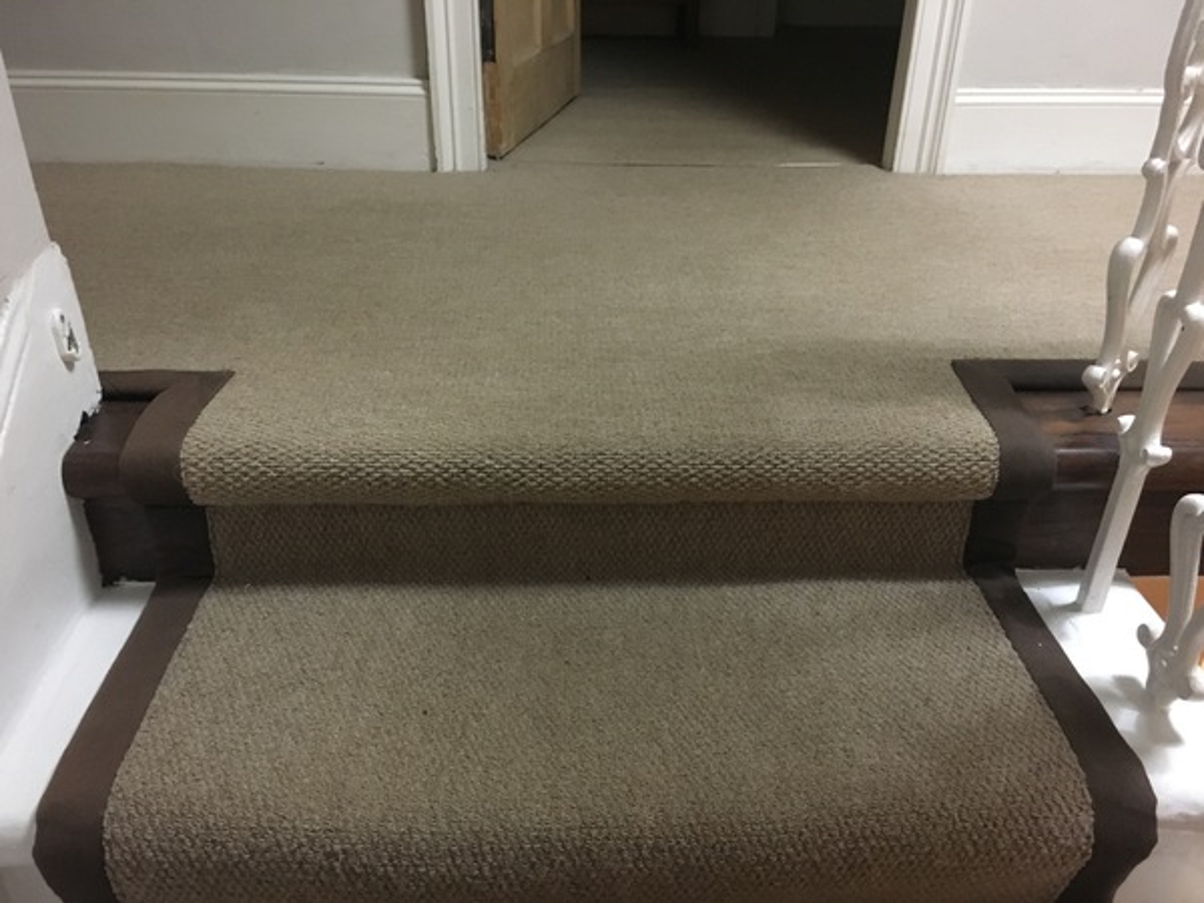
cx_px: 602
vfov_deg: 48.2
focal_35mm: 29
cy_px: 452
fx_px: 1009
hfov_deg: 61.7
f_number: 2.2
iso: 400
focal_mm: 4.15
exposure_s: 1/17
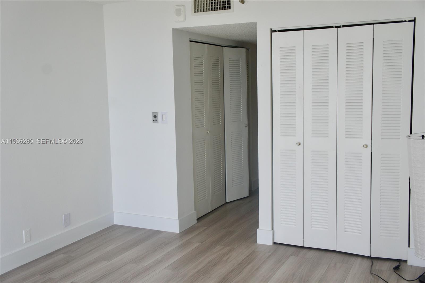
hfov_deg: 48.0
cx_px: 212
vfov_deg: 33.0
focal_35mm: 40
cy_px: 142
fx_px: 478
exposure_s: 1/100
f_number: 5.6
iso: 200
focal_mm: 27
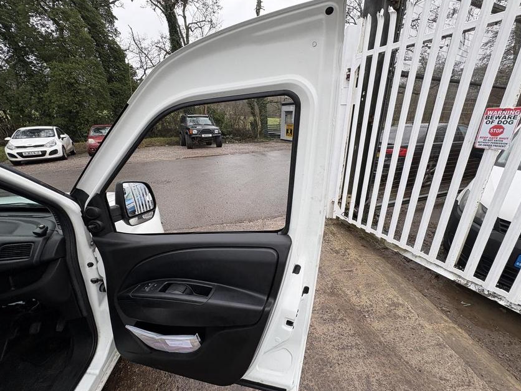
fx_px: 226
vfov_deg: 81.7
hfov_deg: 98.2
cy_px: 204
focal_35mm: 15
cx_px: 264
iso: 40
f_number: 2.2
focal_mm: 2.22
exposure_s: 1/99
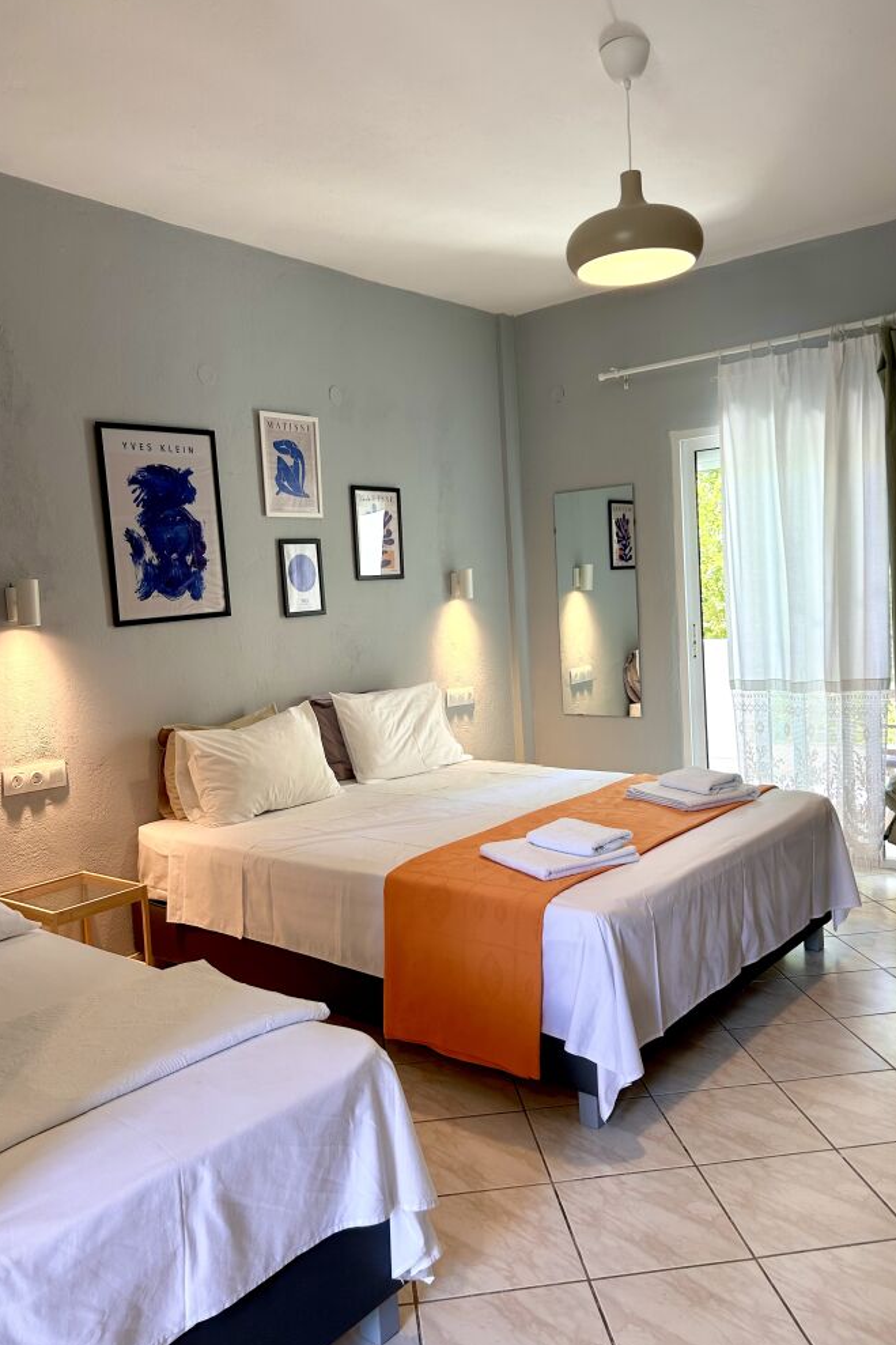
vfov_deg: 65.5
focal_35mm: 28
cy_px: 657
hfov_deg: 46.4
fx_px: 1046
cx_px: 449
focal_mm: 5.7
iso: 50
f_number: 1.5
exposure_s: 1/100
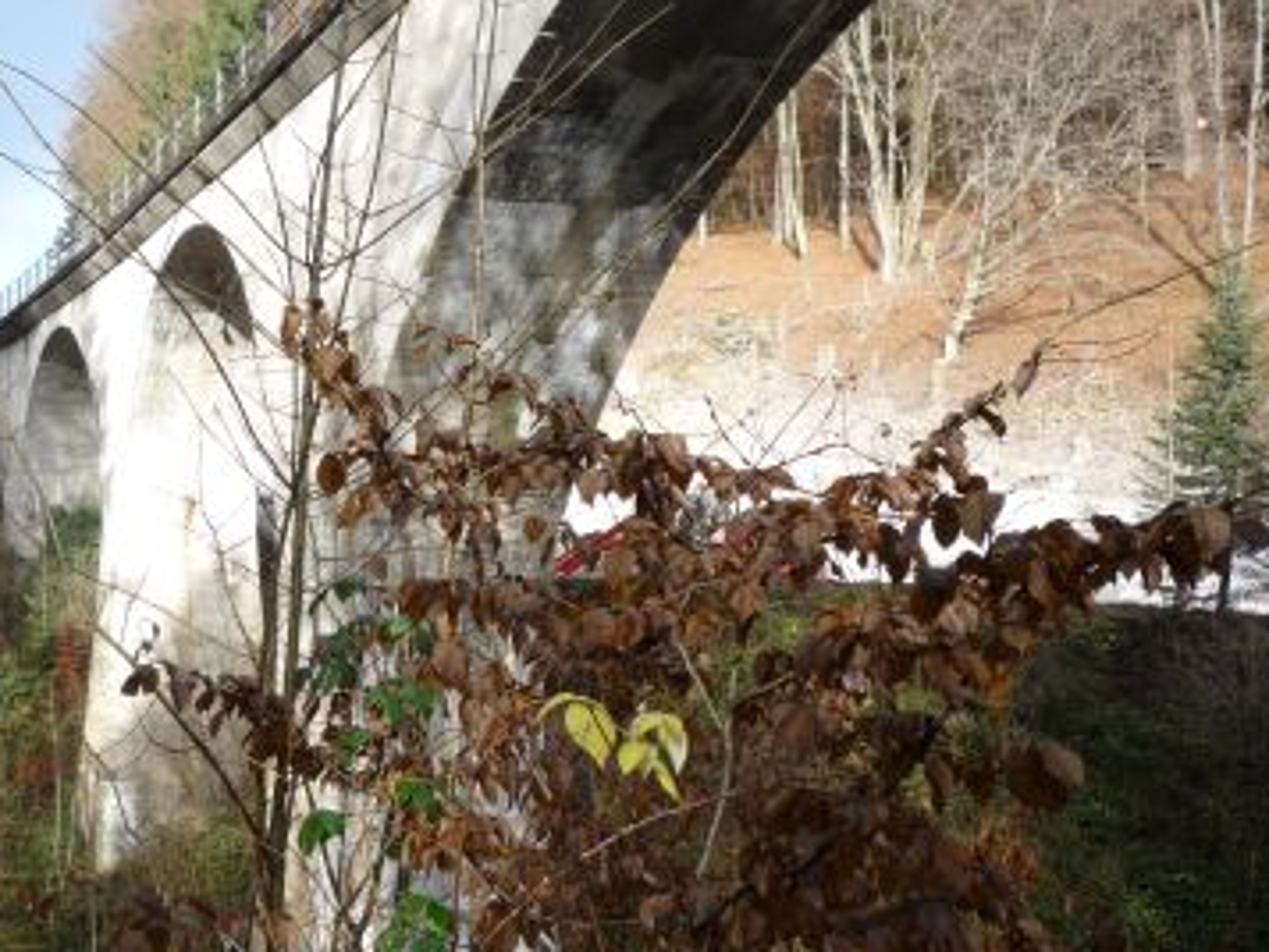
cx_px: 469
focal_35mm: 43
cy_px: 462
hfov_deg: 43.5
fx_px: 1577
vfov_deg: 33.6
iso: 100
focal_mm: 5.2
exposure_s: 1/160
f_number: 4
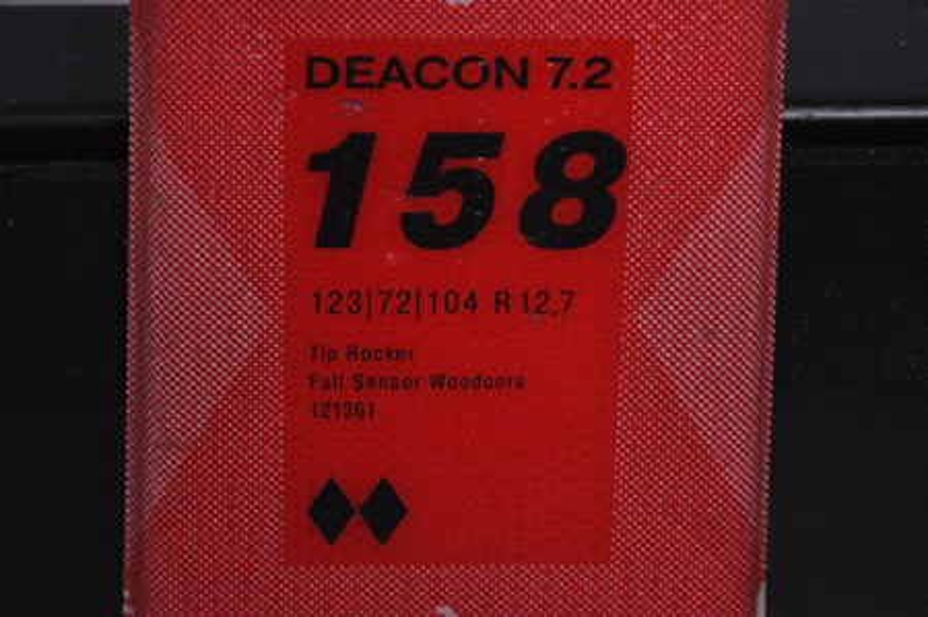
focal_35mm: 158
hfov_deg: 13.1
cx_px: 464
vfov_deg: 8.7
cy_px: 308
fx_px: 4056
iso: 3200
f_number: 9.5
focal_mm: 105
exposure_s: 1/125
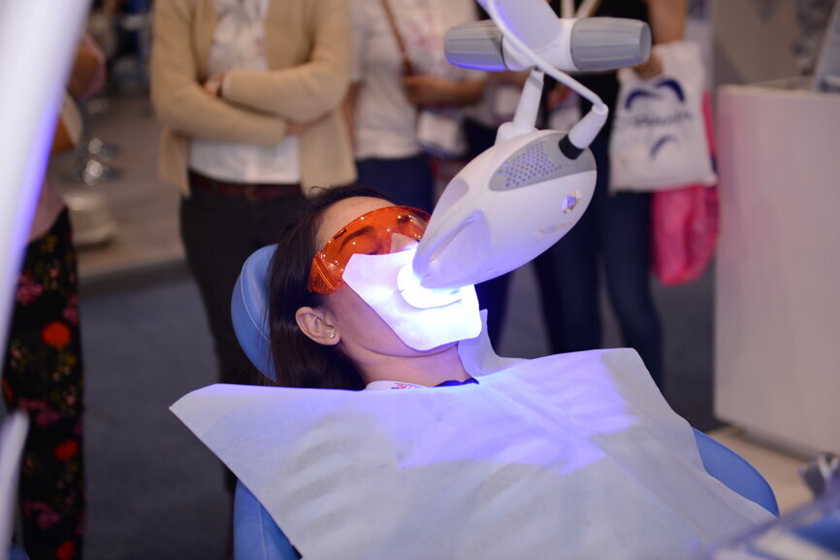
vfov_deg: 24.2
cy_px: 280
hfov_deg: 35.6
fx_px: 1306
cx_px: 420
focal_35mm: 56
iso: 220
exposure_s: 1/80
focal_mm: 56
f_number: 2.8
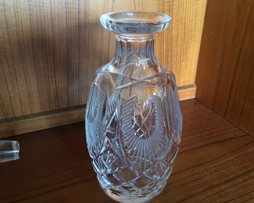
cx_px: 128
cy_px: 102
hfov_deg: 52.8
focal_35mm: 34
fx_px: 256
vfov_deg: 43.4
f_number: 2.2
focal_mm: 4.12
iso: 200
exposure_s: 1/30
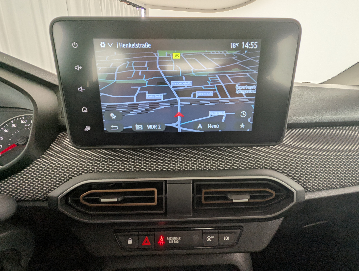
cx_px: 180
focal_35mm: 16
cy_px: 136
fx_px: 166
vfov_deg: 78.2
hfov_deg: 94.4
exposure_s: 1/61
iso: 42
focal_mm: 2.35
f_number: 2.2
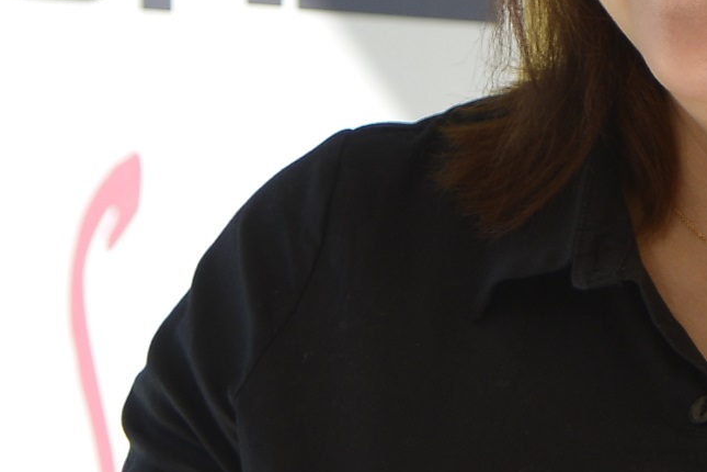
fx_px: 8405
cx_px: 757
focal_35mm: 428
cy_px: -404
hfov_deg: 4.8
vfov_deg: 3.2
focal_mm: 75
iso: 200
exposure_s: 1/250
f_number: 4
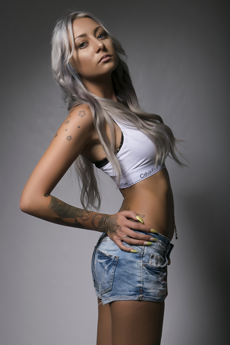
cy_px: 172
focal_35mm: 82
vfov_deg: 24.6
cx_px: 115
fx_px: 790
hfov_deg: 16.6
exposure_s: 1/200
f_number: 11
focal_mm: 55
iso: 100
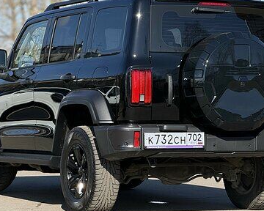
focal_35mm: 178
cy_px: 100
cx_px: 122
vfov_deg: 8.7
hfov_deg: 10.8
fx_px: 1391
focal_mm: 15.66
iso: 64
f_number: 2.8
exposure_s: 1/1422
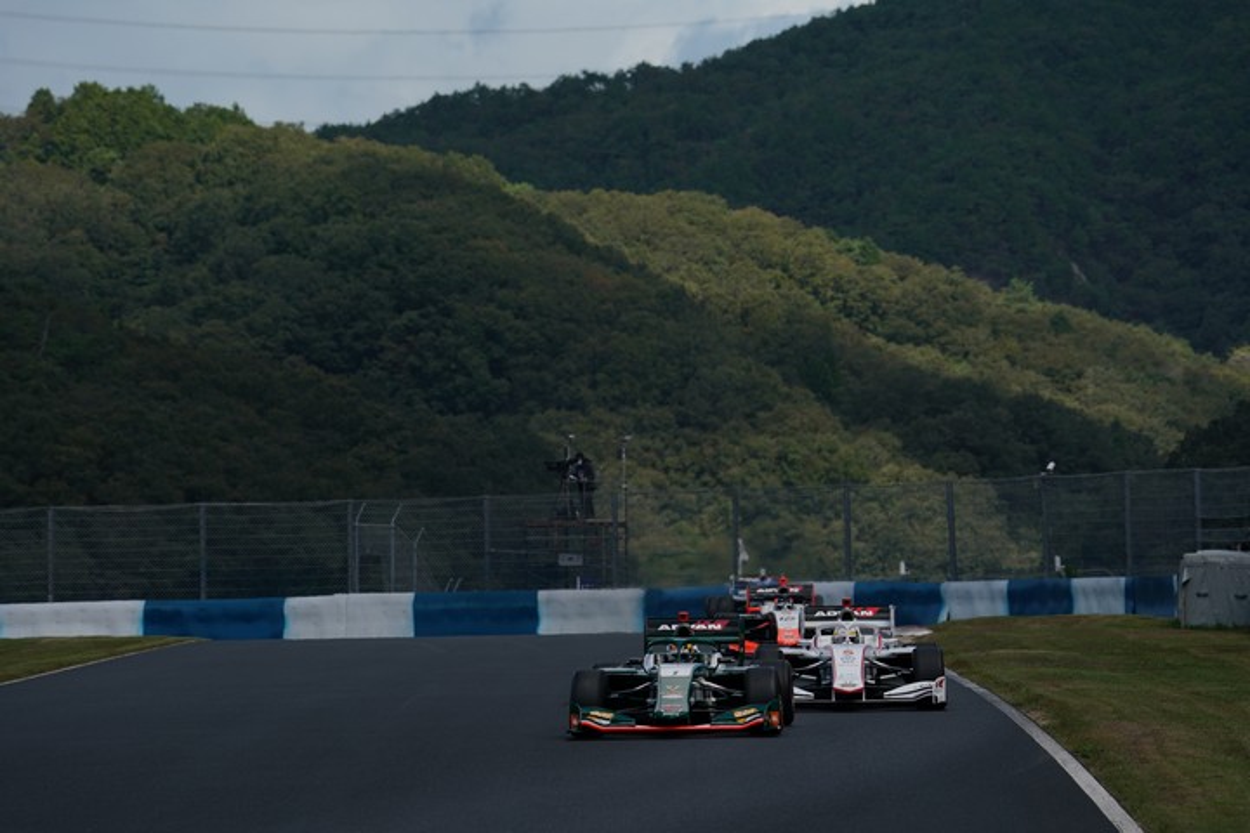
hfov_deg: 6.3
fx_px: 11319
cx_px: 625
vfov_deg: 4.2
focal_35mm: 326
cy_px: 416
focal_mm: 326
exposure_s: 1/800
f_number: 9
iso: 200
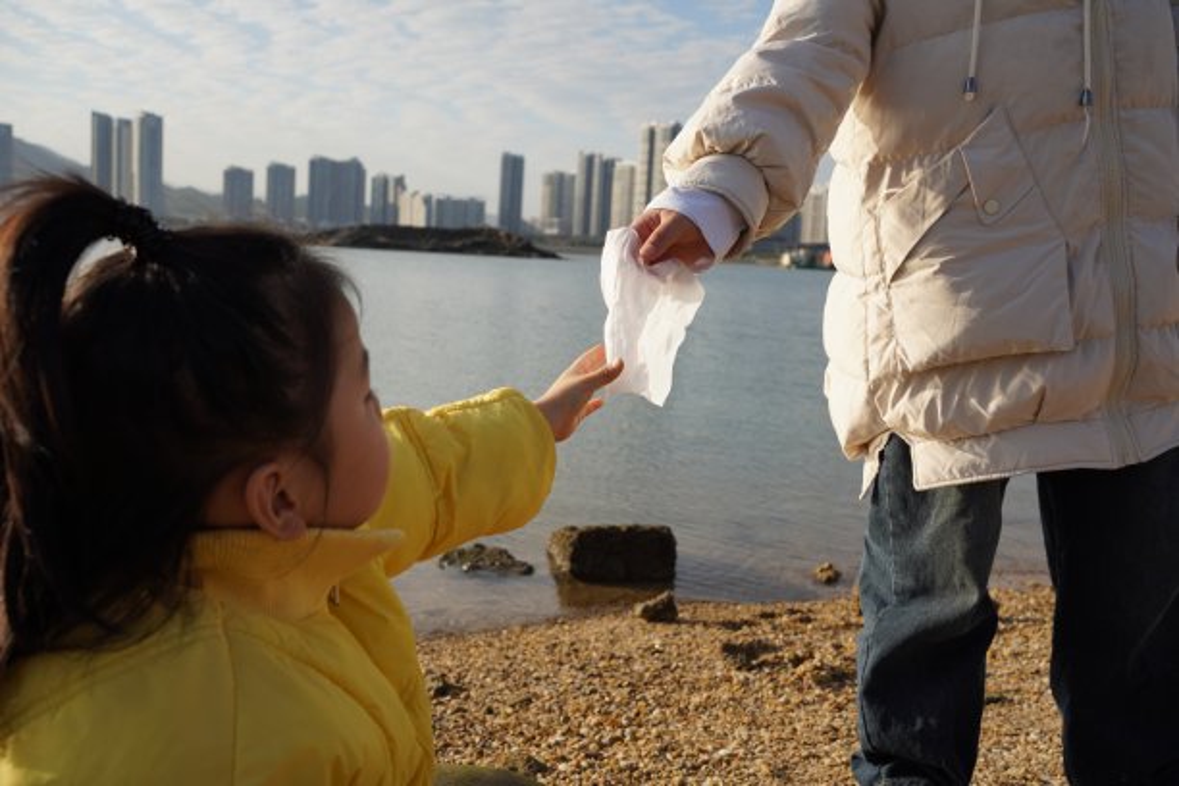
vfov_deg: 37.9
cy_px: 393
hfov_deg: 54.4
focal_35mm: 35
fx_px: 1146
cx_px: 590
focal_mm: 35
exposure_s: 1/500
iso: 160
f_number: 8
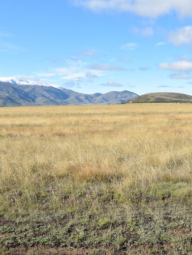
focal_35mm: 44
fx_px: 325
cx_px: 157
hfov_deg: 31.9
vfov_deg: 42.9
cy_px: 126
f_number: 10
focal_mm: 20
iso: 200
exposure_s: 1/400
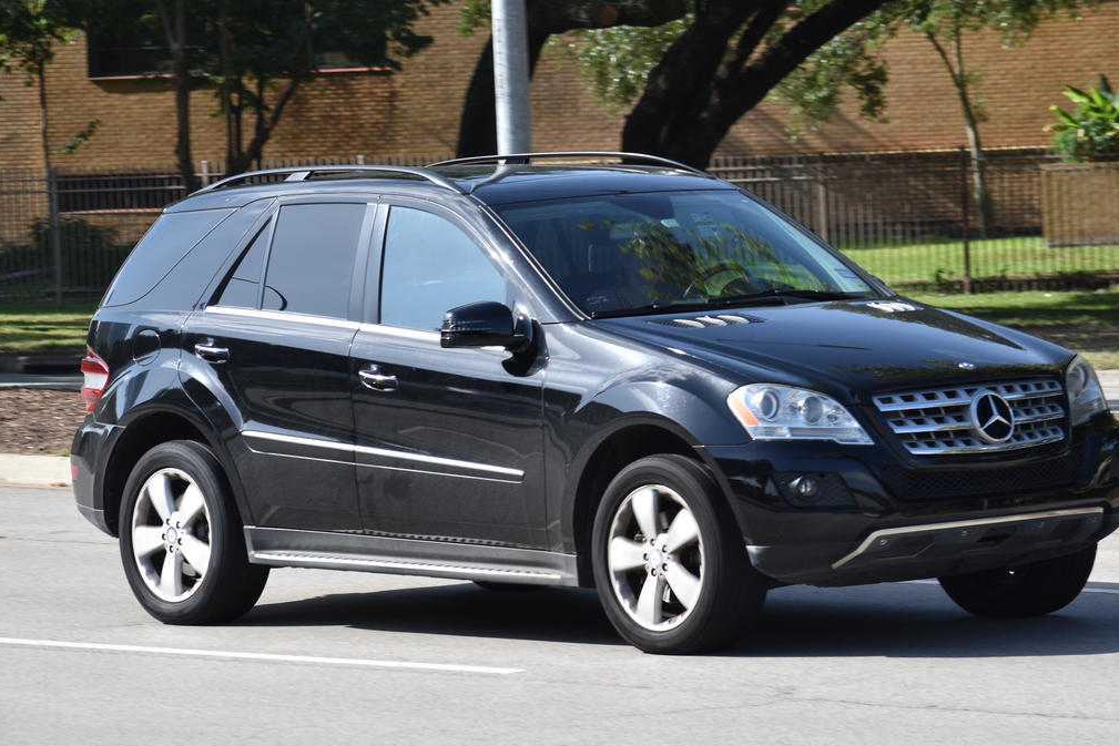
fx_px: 6373
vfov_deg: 6.7
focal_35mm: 205
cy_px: 304
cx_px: 583
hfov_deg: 10.0
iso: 200
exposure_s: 1/500
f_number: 7.1
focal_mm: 110
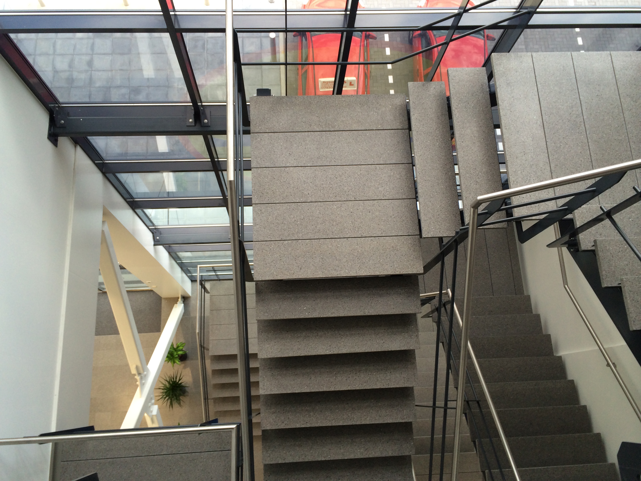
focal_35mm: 30
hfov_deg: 60.0
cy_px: 240
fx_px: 556
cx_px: 320
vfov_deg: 46.8
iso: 64
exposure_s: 1/120
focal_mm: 4.12
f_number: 2.2
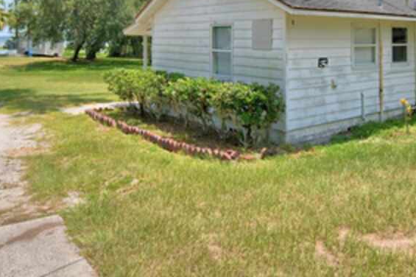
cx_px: 327
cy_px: 37
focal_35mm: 34
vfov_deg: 36.8
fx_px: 393
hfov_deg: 52.6
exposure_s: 1/1250
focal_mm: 10
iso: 100
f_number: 4.5
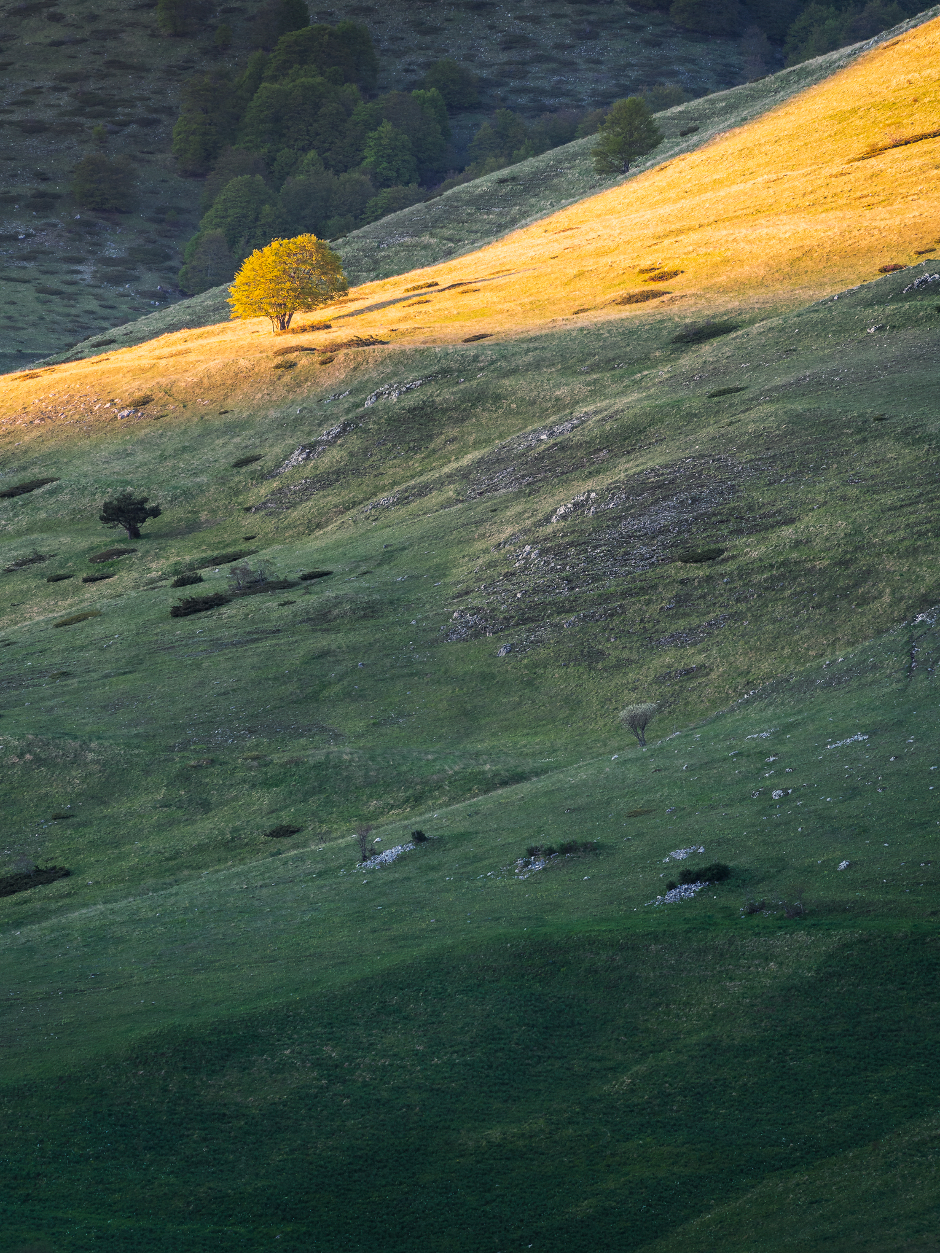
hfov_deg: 3.3
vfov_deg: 4.4
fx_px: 16402
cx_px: 470
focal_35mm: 453
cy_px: 626
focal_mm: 226
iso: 640
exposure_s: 1/50
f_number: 8
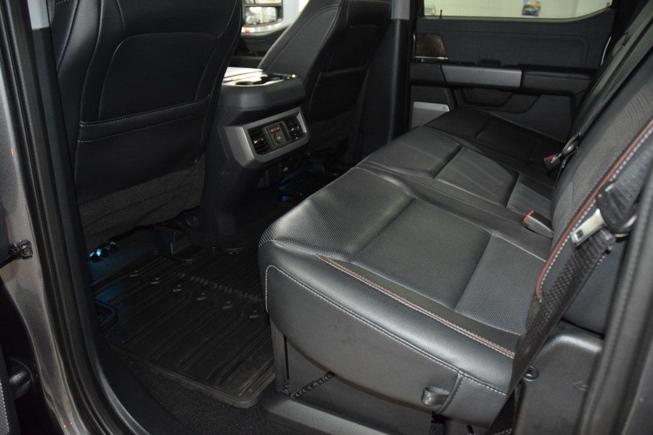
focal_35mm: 27
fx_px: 490
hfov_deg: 67.4
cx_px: 326
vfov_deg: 47.9
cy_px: 218
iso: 3200
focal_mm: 18
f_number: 3.5
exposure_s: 1/40
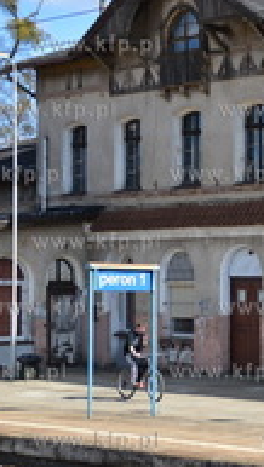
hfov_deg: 11.2
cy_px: 275
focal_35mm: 104
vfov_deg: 20.5
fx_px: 1290
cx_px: 412
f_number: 2.8
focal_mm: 48
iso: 200
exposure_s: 1/2500
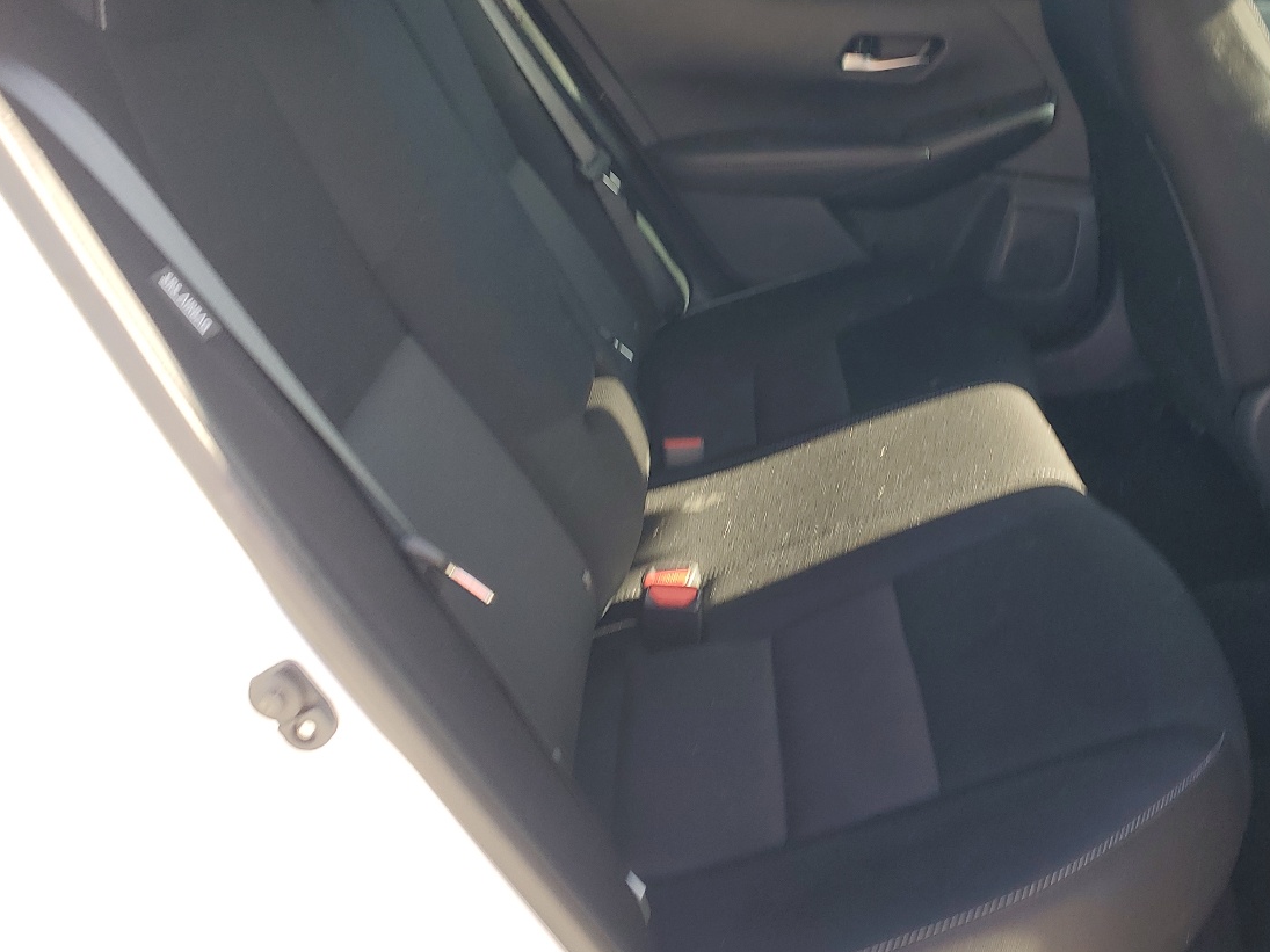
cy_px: 285
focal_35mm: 38
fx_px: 1394
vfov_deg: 37.1
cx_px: 852
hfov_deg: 48.1
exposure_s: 1/169
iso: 50
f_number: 1.5
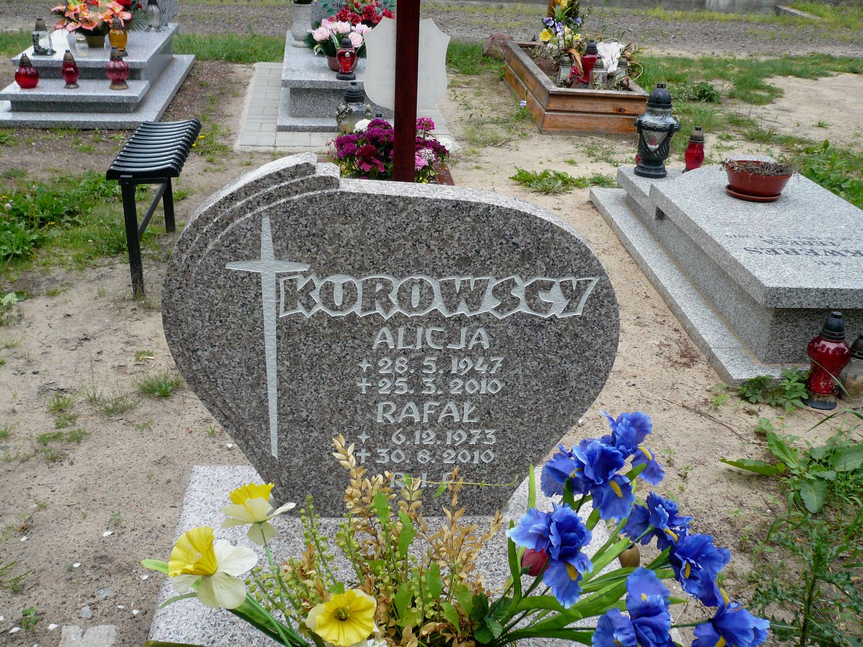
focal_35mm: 37
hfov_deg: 50.1
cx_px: 432
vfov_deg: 38.7
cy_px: 324
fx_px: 922
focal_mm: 6.1
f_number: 3.1
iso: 100
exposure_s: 1/200
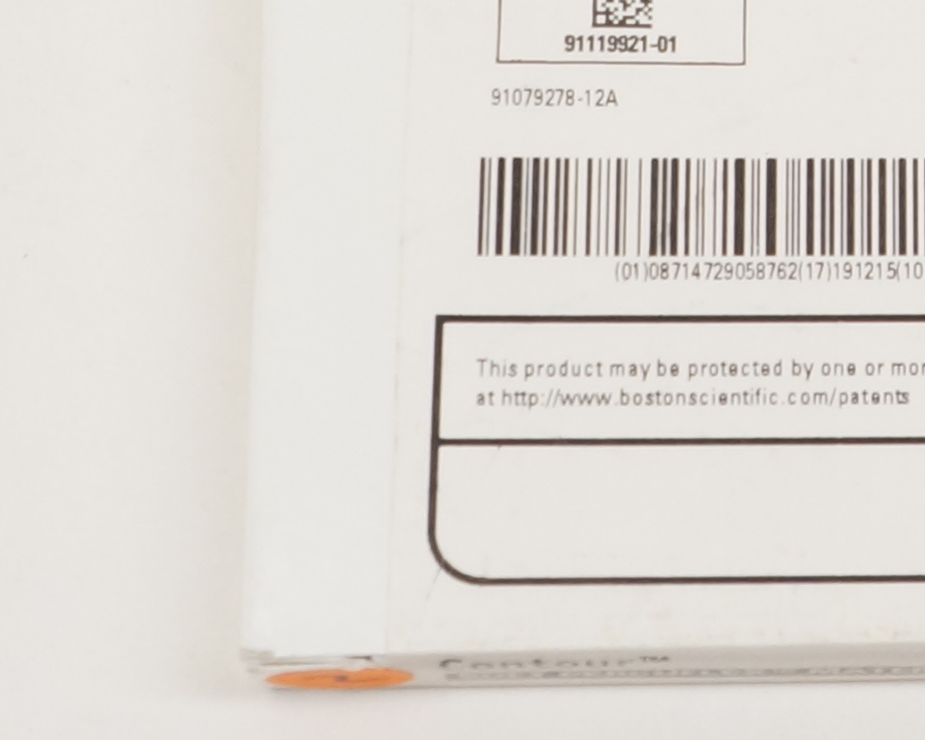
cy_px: -537
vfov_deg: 9.3
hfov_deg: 11.8
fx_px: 4381
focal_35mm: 160
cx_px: 1062
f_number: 7.1
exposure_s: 1/125
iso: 800
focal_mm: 24
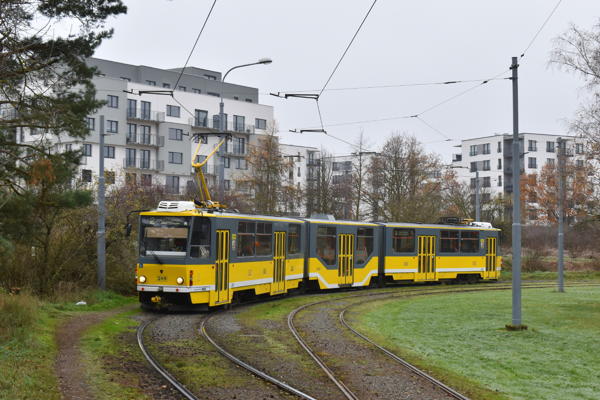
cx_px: 300
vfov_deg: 25.8
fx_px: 875
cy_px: 200
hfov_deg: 37.8
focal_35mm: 52
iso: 320
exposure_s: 1/100
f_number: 8
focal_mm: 35
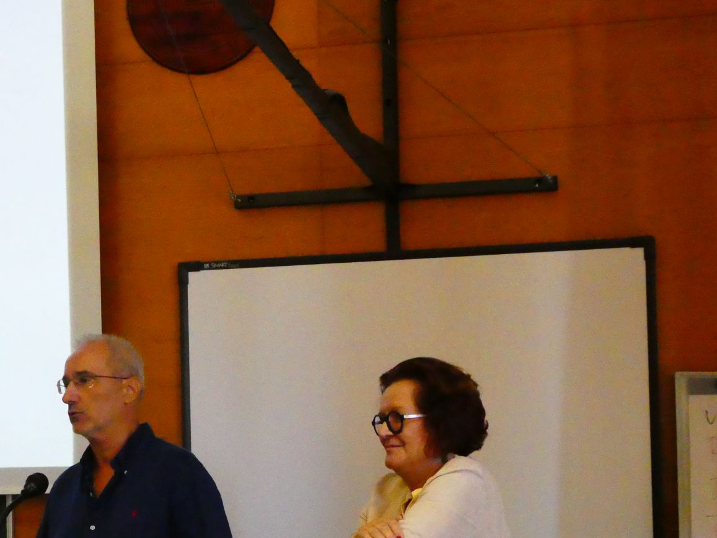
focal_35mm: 73
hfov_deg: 26.5
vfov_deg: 19.9
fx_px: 1512
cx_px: 248
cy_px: 445
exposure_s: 1/50
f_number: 3.9
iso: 1600
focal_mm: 7.8
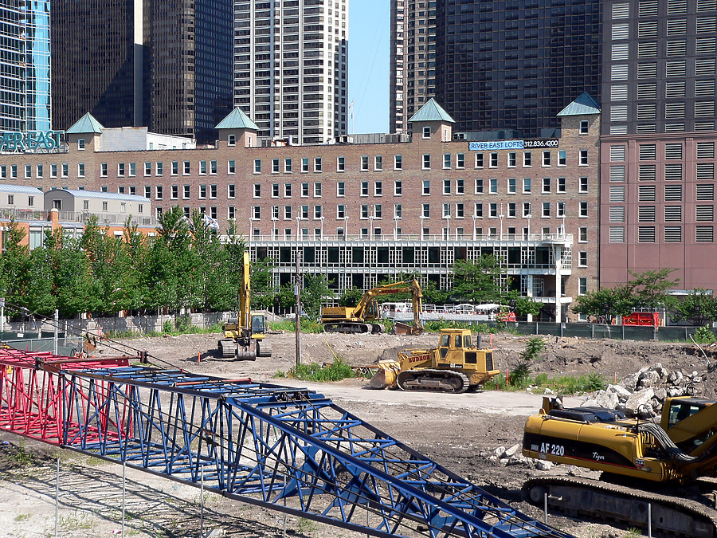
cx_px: 358
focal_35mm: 73
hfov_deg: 26.7
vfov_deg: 20.2
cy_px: 269
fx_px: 1512
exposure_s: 1/500
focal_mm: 12.1
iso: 80
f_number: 4
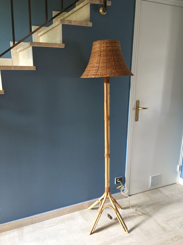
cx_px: 92
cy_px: 122
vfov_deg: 61.7
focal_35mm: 29
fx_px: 204
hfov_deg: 48.2
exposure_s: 1/33
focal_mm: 4.15
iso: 200
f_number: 2.2
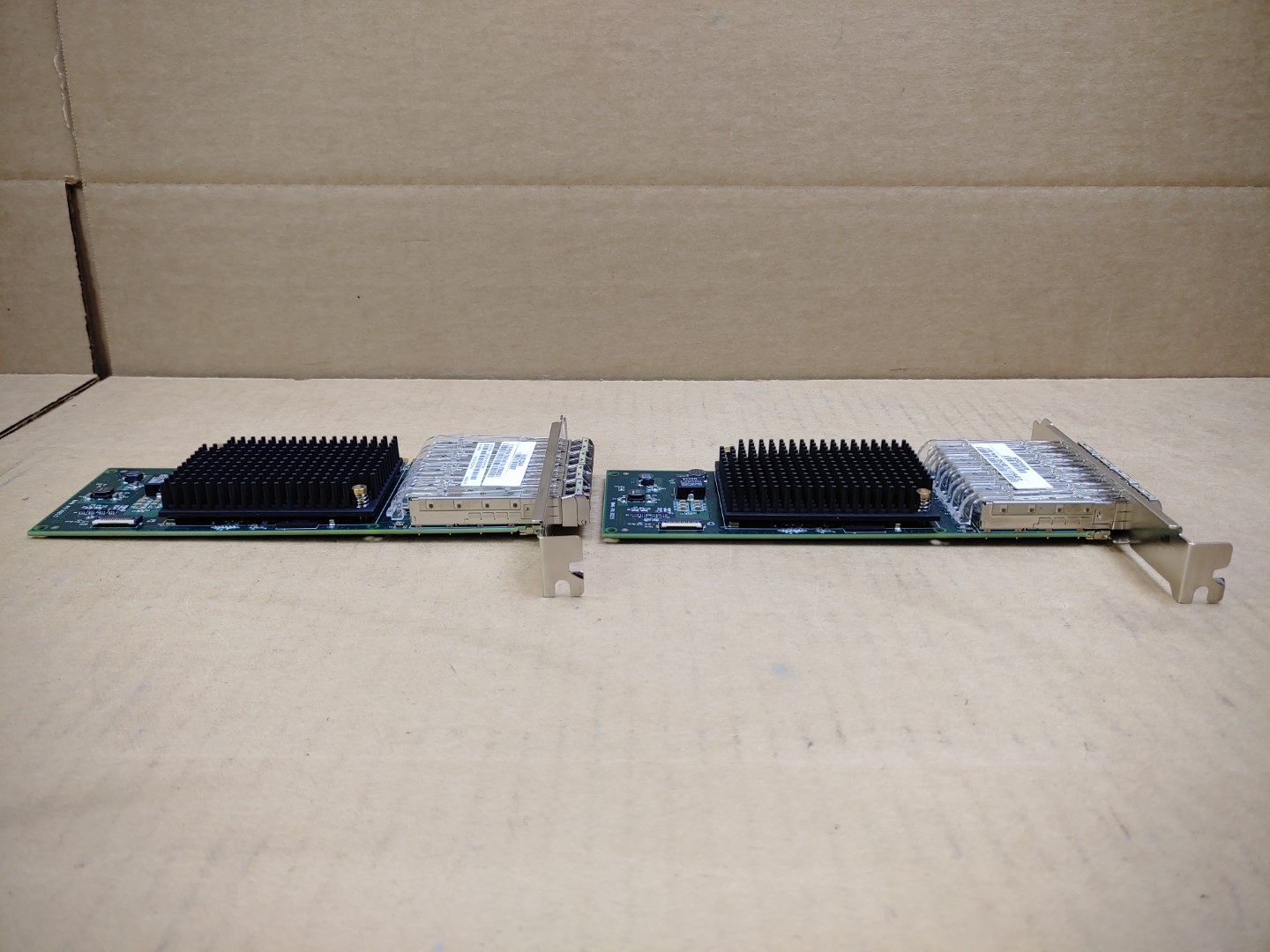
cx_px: 635
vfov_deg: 53.1
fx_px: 954
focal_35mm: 26
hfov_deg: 67.3
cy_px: 476
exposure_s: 1/136
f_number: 1.8
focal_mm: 4.36
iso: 50
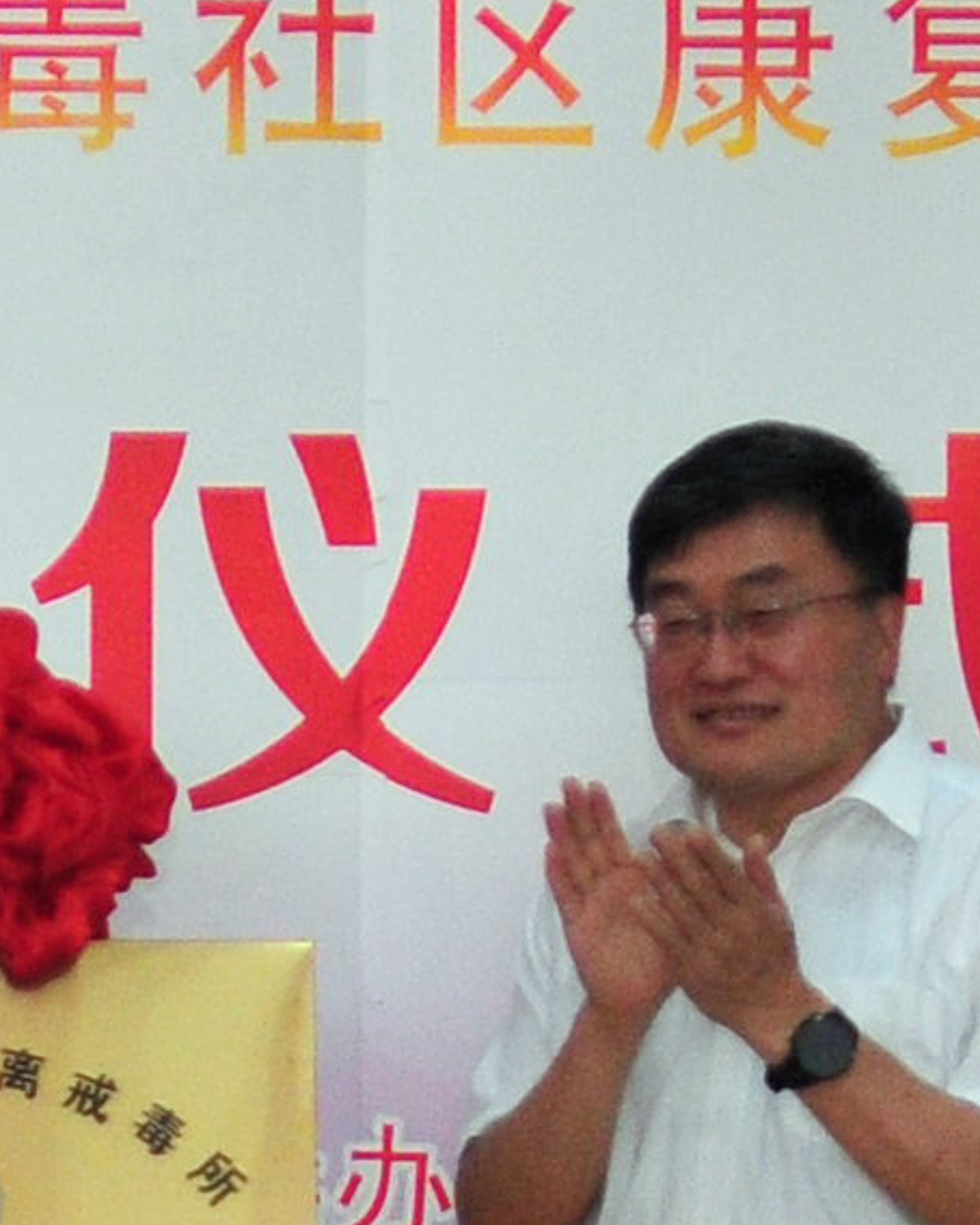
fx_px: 11941
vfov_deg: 5.8
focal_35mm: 330
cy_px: 1523
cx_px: 58
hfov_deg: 4.7
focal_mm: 31
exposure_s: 1/200
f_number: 2.8
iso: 640
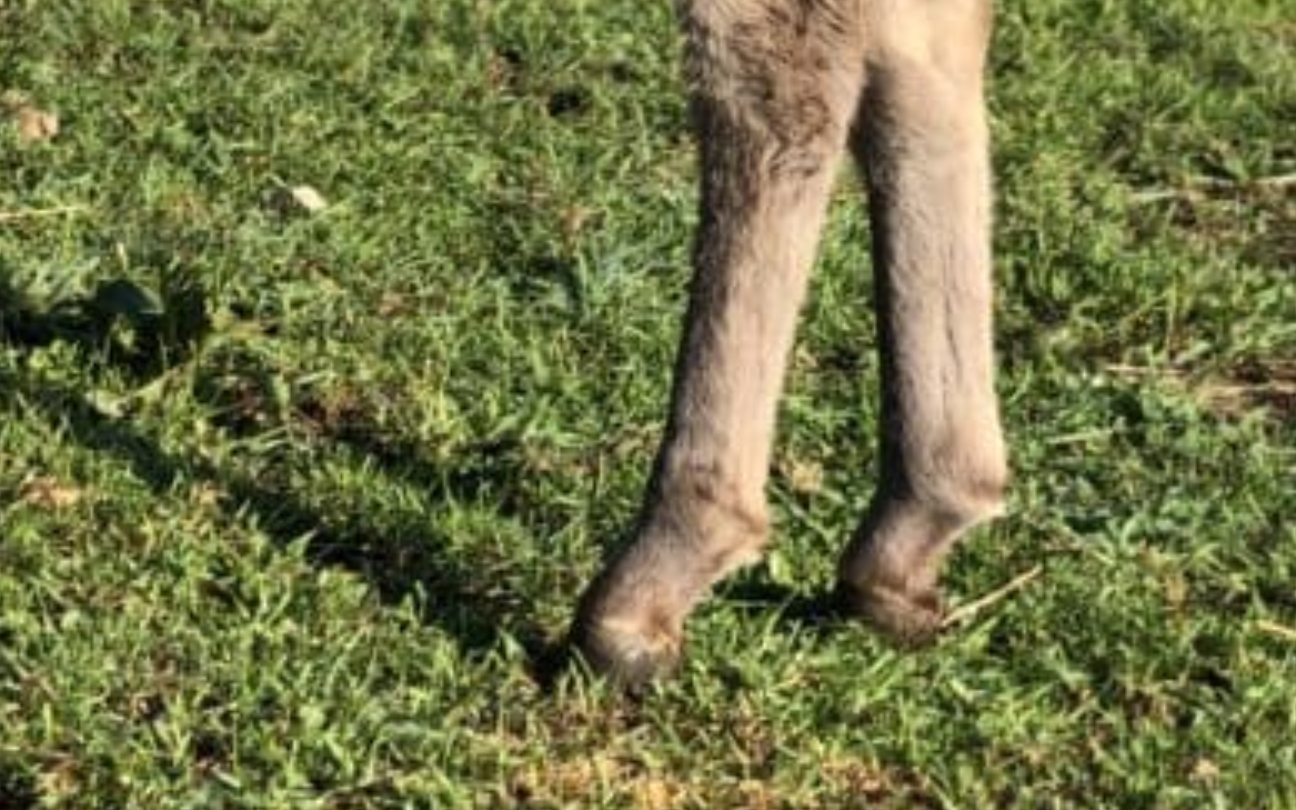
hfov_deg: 12.8
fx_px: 5615
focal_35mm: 159
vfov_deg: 8.2
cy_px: -167
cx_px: -300
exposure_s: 1/335
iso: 20
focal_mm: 6.6
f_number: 2.8
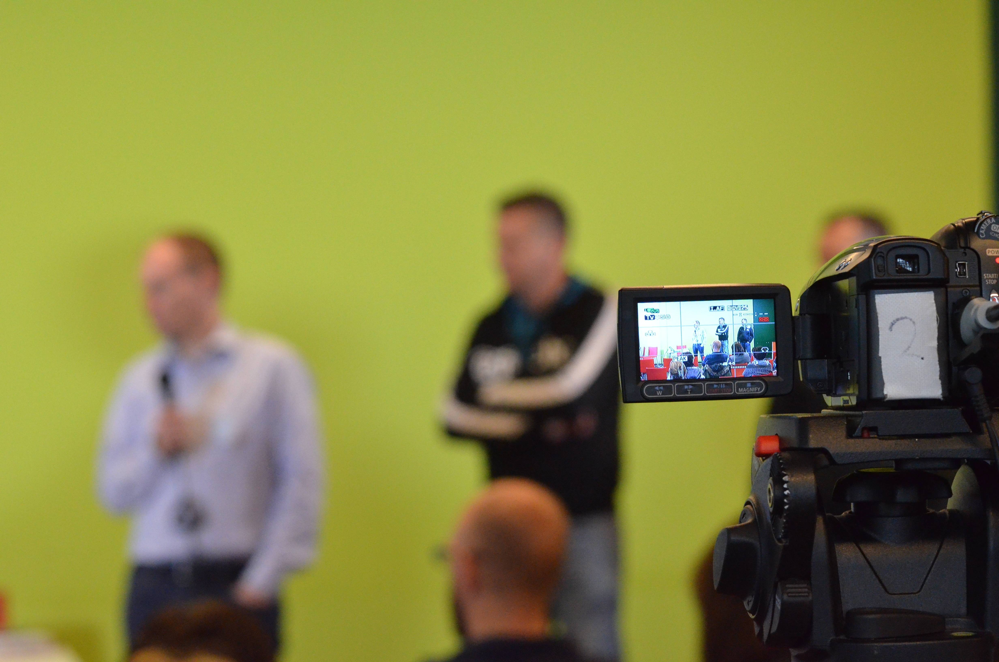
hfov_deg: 19.5
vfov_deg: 13.0
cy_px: 331
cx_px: 500
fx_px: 2908
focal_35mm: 105
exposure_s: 1/200
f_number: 7.1
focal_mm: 70
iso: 4000
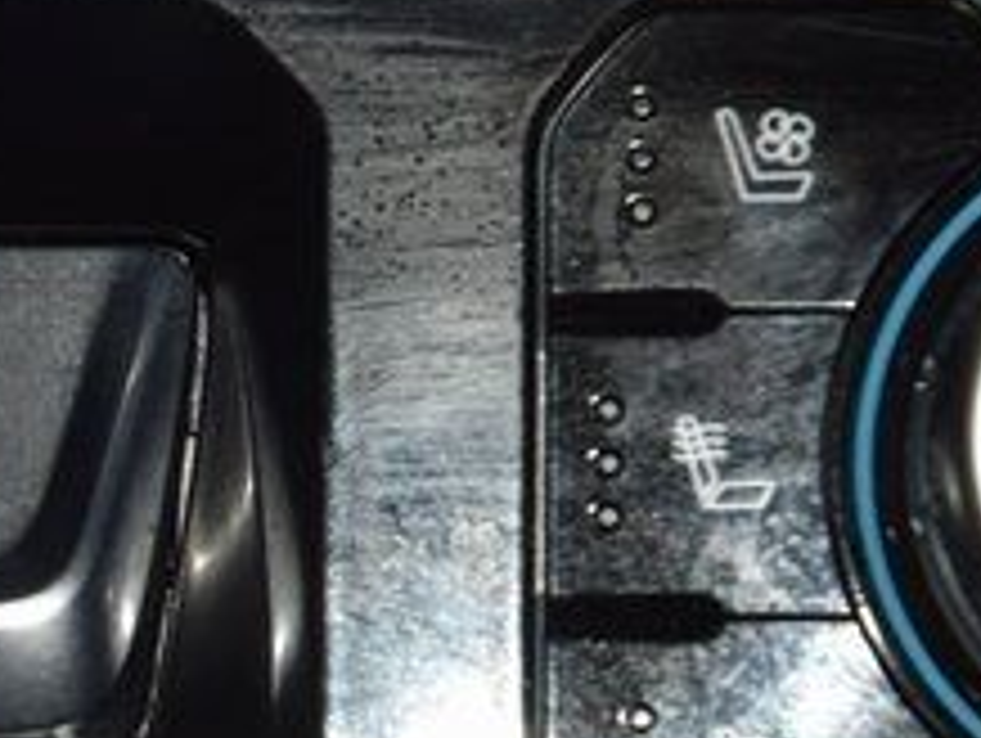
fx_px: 8398
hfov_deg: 6.6
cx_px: -212
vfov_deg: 5.0
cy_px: 317
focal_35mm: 296
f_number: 8
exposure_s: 1/125
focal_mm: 70
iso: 100
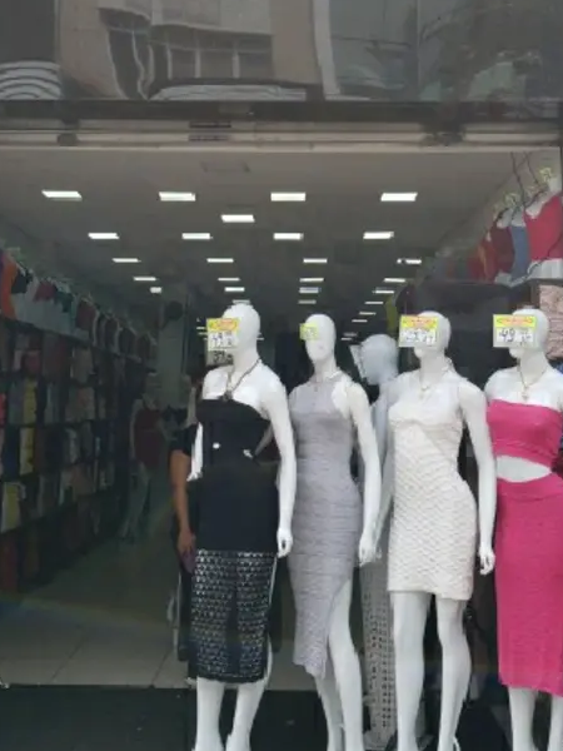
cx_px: 293
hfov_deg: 29.1
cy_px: 118
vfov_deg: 36.5
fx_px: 1084
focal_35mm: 50
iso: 50
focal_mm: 4.3
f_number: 2.4
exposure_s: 1/556
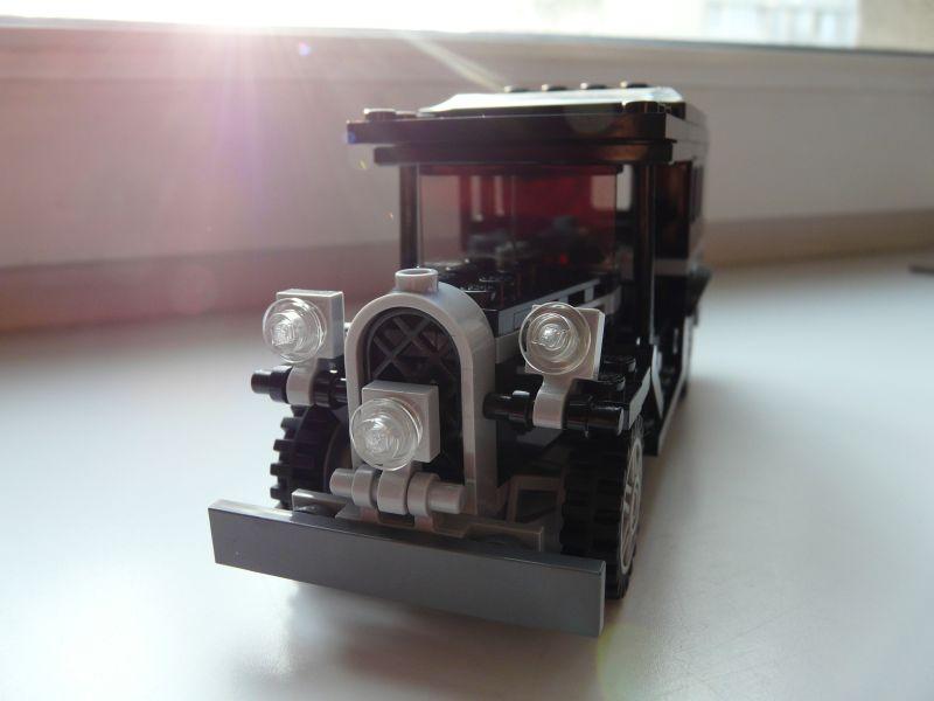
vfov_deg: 49.7
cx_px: 467
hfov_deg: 63.4
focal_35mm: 28
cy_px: 350
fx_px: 755
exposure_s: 1/80
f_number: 2.8
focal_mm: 4.6
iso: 100
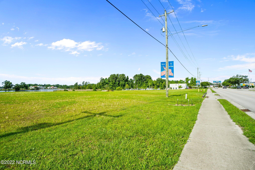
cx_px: 128
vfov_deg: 70.4
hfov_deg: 93.3
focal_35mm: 17
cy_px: 85
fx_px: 120
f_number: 8
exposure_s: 1/800
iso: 125
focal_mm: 17
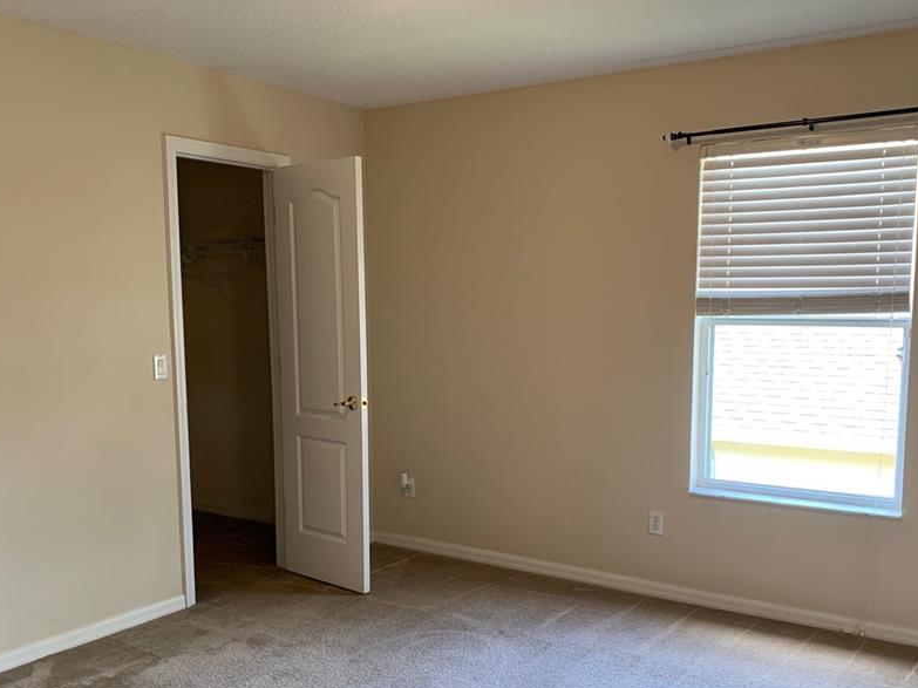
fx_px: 902
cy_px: 431
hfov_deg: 53.9
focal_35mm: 34
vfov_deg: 41.5
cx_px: 490
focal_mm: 4.25
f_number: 1.8
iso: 80
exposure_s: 1/60
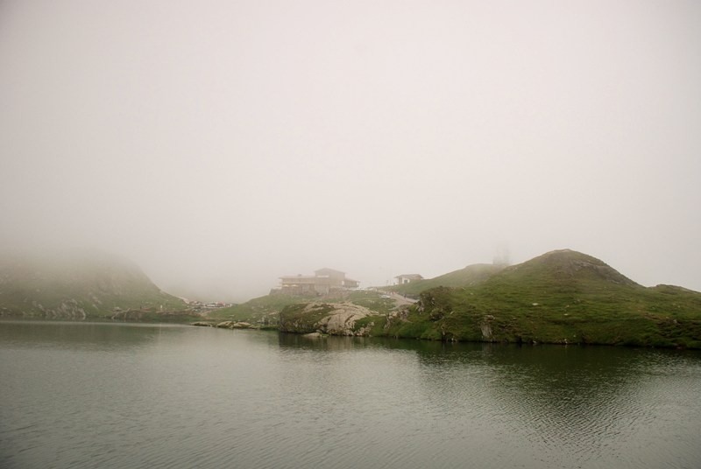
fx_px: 527
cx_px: 350
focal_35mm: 27
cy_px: 234
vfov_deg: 48.1
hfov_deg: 67.3
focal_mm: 18
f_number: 5.6
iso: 500
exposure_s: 1/125
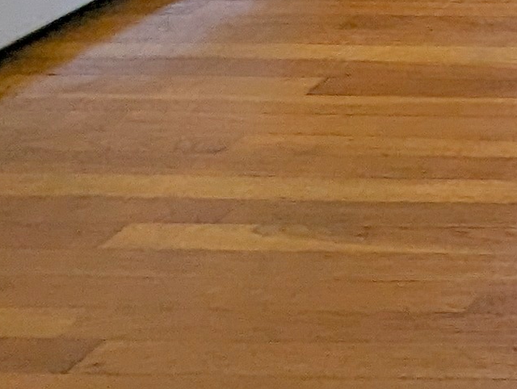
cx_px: 1301
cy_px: -655
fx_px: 1526
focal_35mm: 102
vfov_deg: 11.2
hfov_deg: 13.3
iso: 79
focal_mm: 2.35
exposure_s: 1/120
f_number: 2.2
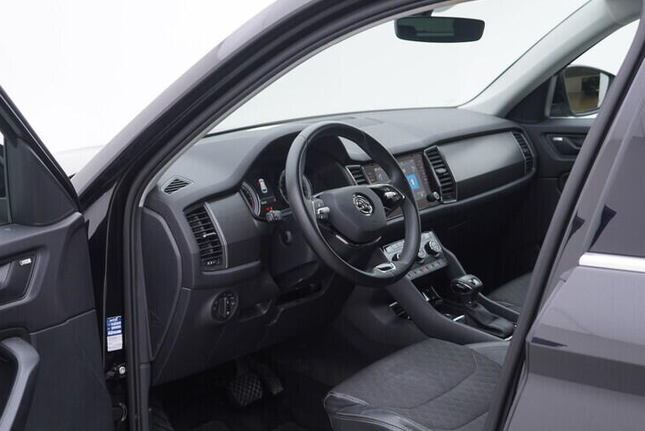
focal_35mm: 50
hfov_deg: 39.6
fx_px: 896
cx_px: 303
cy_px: 241
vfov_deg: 27.0
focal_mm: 24
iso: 125
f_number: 3.2
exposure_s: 1/50
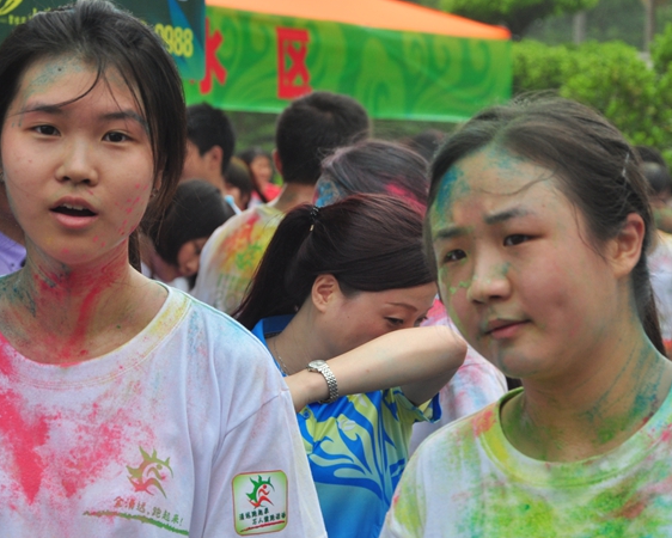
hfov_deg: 13.8
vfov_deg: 11.0
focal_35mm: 140
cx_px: 313
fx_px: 2785
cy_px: 292
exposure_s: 1/500
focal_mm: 70
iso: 250
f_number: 7.1
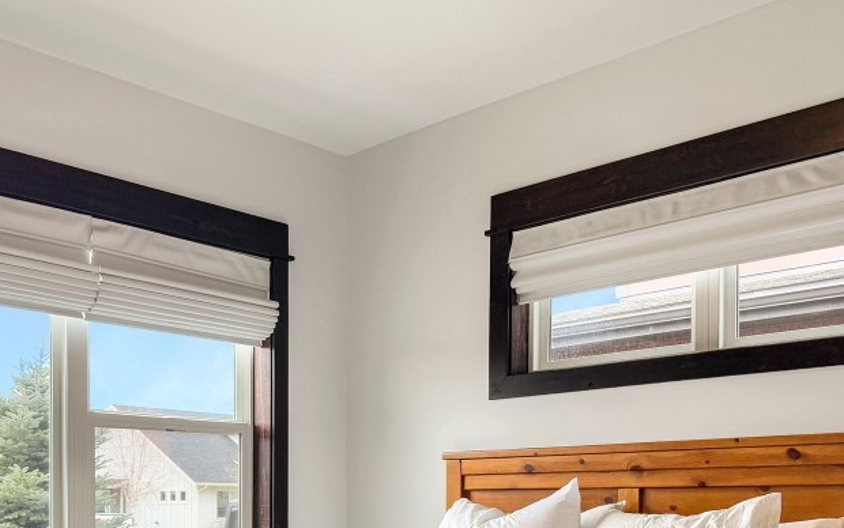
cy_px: 490
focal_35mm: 42
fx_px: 966
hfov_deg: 46.6
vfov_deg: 29.1
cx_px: 293
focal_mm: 6.76
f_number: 1.8
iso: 80
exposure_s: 1/430
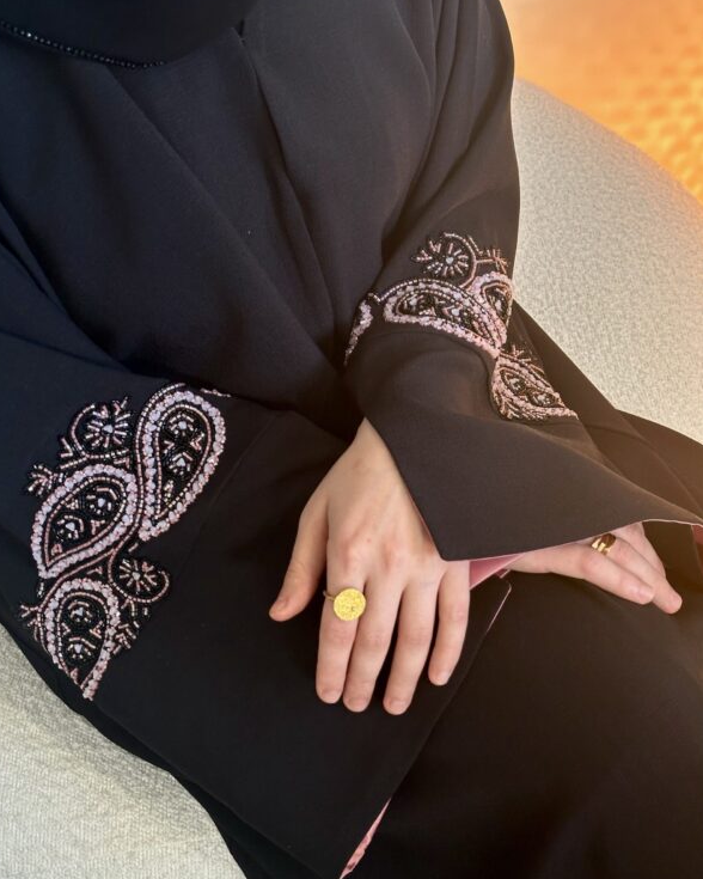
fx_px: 1326
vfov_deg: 36.7
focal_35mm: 51
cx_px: 348
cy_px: 448
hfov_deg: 29.7
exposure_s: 1/50
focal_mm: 6.86
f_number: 1.78
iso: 80
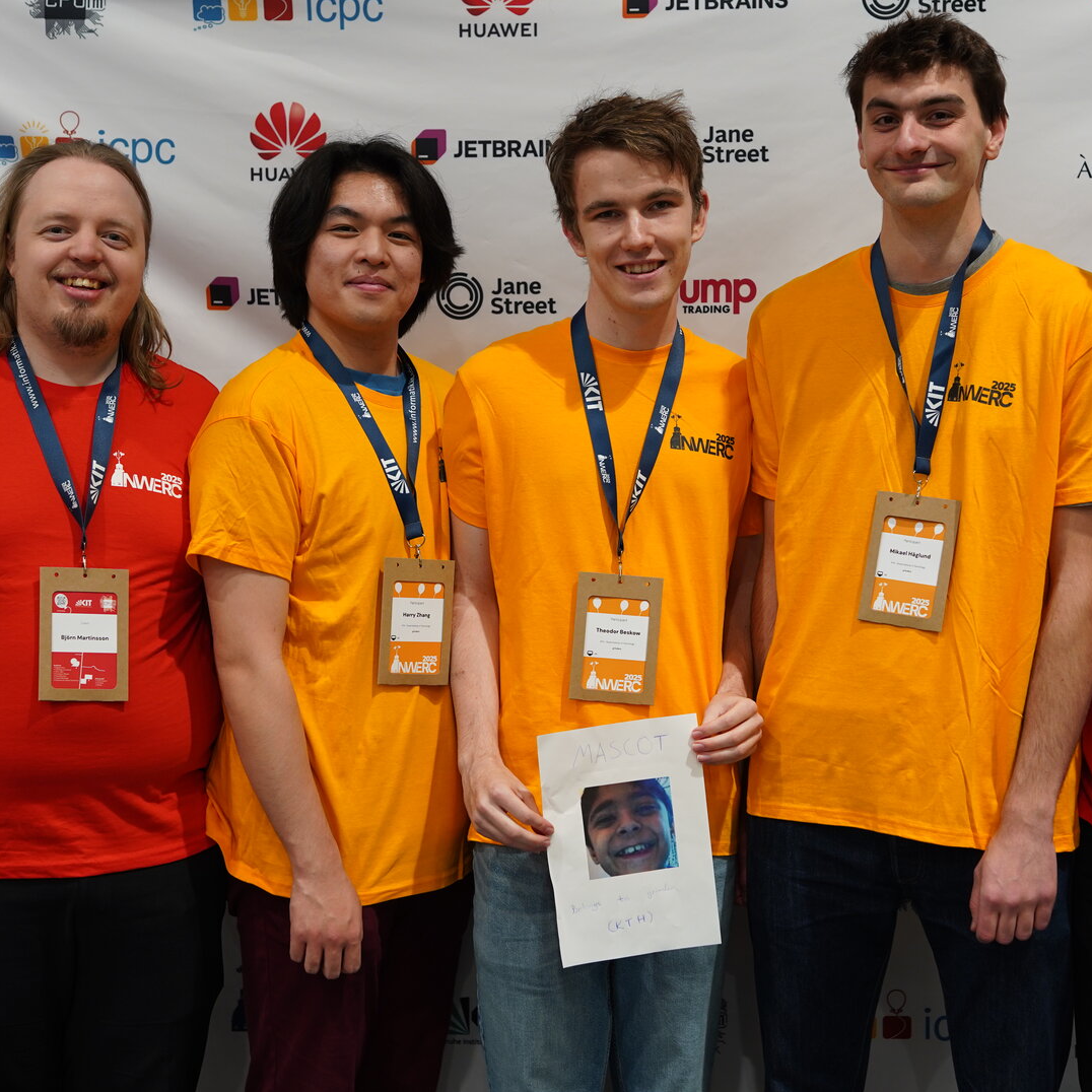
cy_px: 547
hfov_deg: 26.9
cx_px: 609
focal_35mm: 64
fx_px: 2284
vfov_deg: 26.9
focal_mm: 50
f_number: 2.8
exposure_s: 1/50
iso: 640
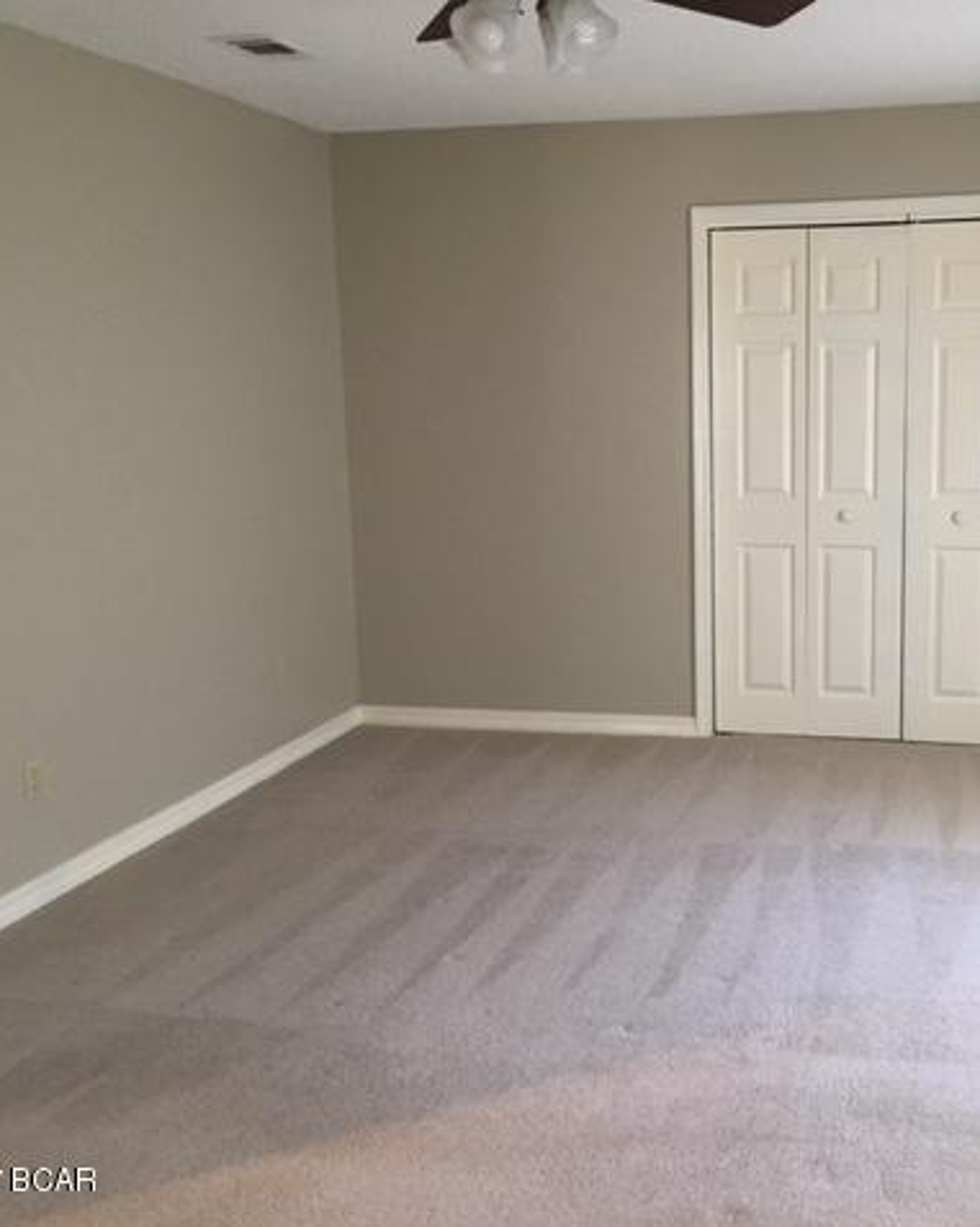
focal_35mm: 38
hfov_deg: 38.3
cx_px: 715
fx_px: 1379
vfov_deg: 48.0
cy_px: 615
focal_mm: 4.15
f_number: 2.2
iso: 160
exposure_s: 1/30
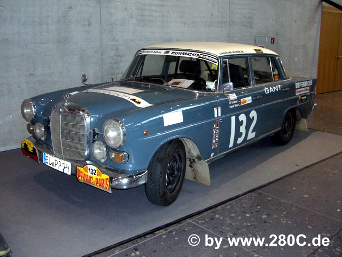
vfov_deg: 37.7
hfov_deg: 49.0
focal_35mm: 38
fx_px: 375
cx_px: 171
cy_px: 128
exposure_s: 1/60
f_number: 2.7
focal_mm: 6.2
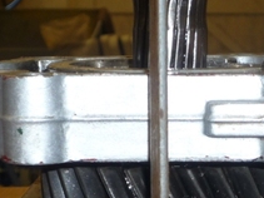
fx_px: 1159
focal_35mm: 152
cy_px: 273
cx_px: 175
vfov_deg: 9.5
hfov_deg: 13.0
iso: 100
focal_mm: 8.8
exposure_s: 1/40
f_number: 4.3
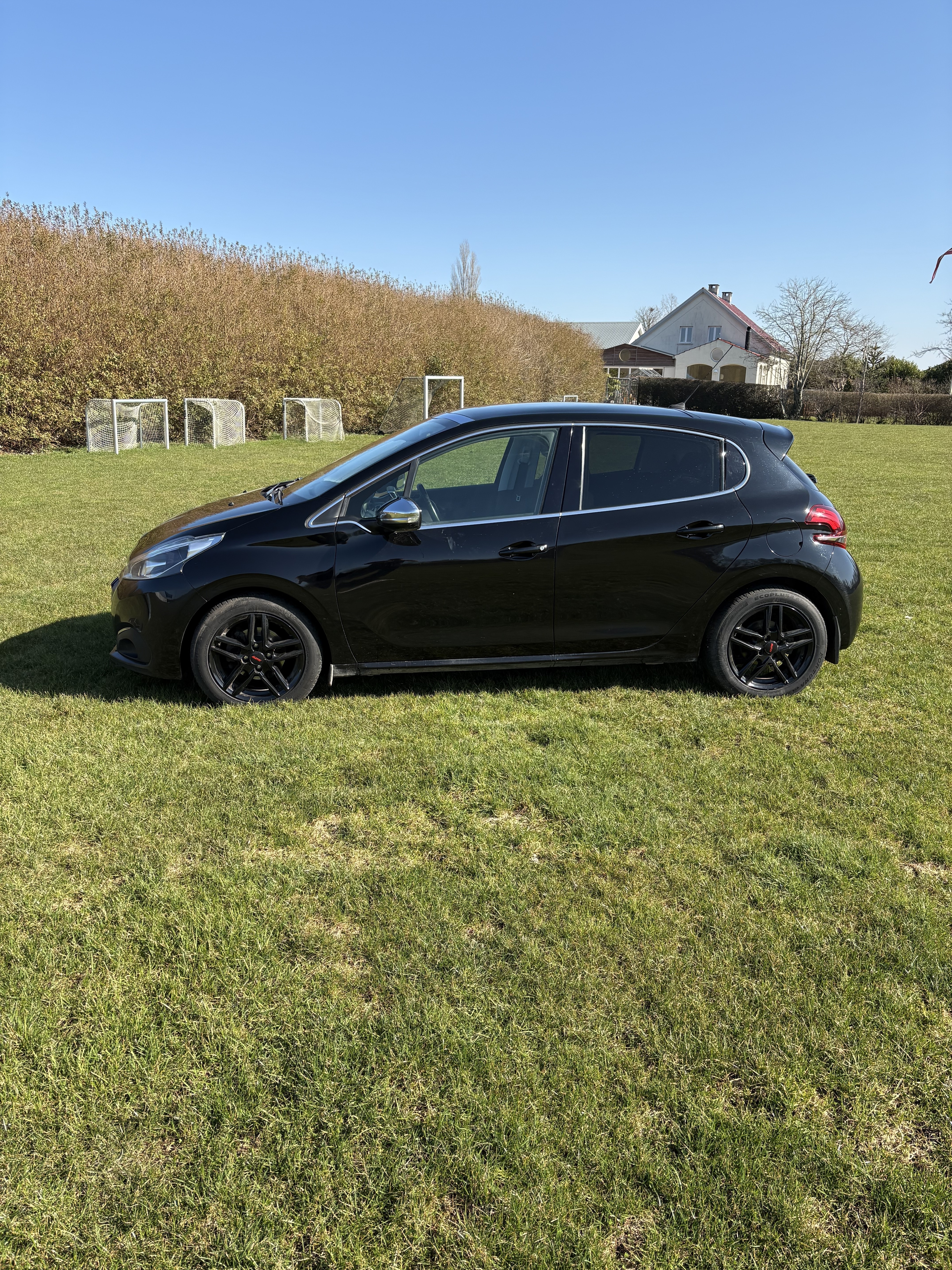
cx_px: 476
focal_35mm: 26
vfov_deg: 67.3
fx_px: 953
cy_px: 635
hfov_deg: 53.1
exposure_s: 1/1550
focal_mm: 5.96
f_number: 1.6
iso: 50
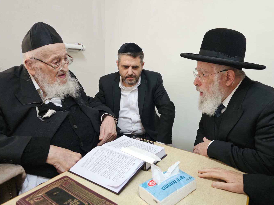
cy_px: 100
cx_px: 140
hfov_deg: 71.6
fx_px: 190
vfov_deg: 56.8
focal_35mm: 24
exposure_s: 1/100
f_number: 1.7
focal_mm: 6.3
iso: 640
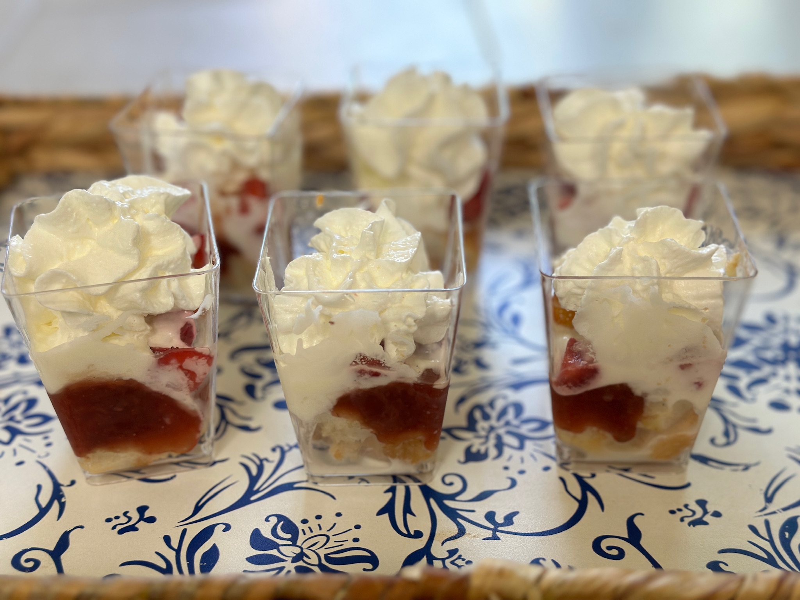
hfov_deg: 39.7
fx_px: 1109
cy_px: 300
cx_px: 400
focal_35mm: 48
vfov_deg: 30.3
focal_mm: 6.86
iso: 64
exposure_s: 1/60
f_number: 1.78
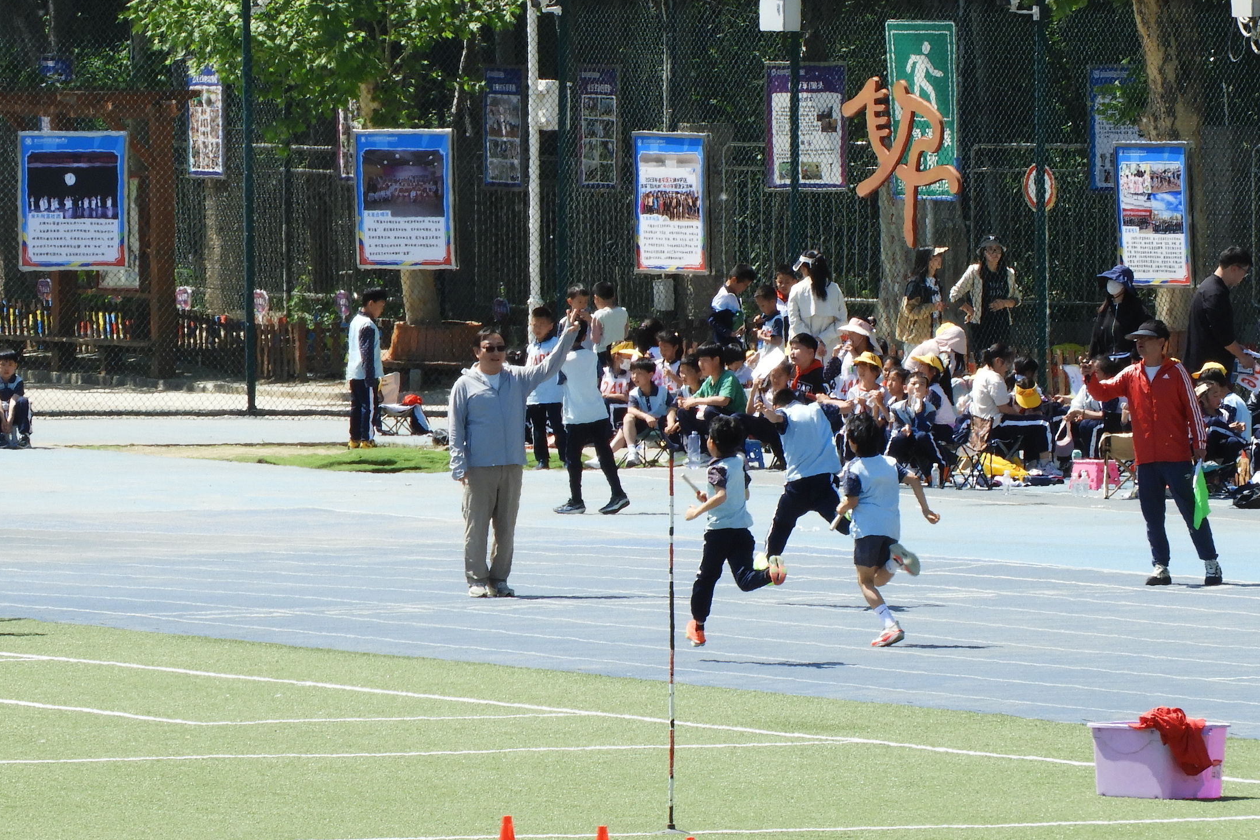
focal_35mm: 563
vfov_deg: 2.4
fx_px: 19702
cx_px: 471
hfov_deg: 3.7
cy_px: 405
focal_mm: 64.5
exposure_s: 1/400
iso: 100
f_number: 5.6
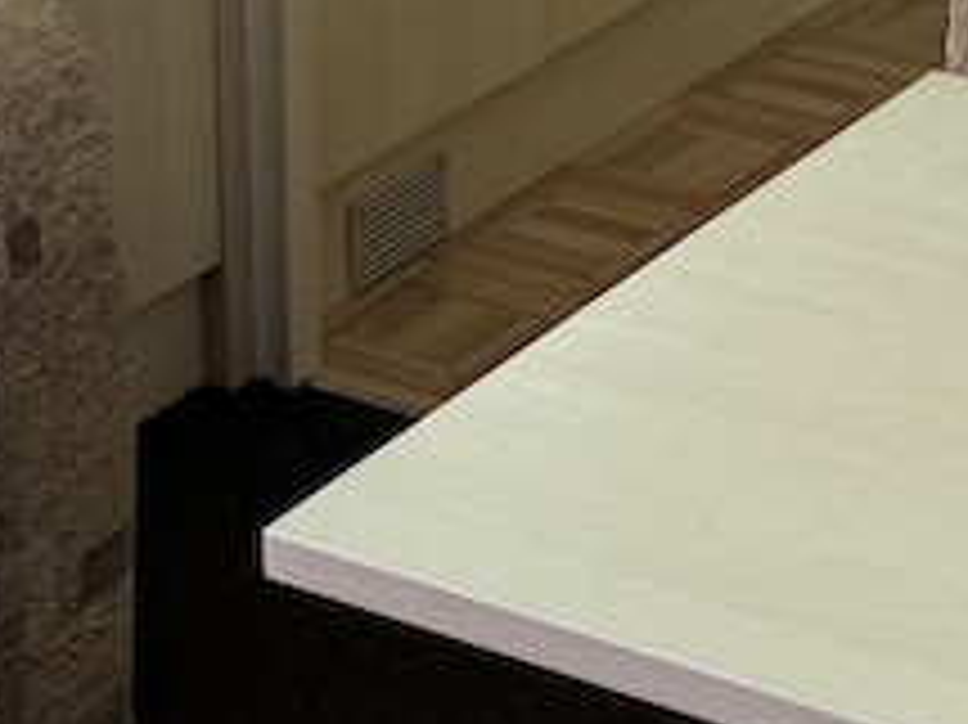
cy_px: -324
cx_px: 293
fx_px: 3745
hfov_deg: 14.7
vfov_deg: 10.7
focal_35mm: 134
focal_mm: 6.76
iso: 80
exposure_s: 1/407
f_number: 1.78
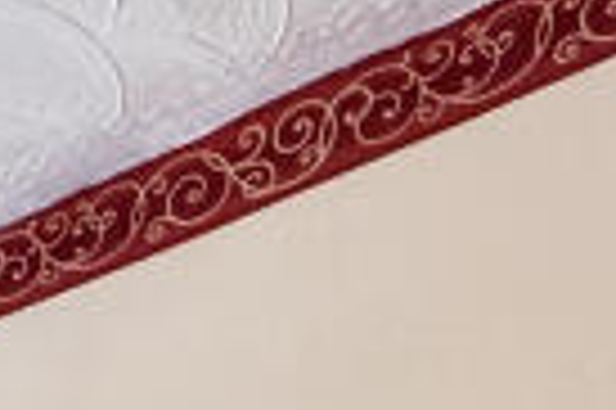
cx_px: -63
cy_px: 1469
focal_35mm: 109
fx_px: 1863
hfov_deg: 18.1
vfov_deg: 8.6
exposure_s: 1/100
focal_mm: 2.22
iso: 250
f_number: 2.2
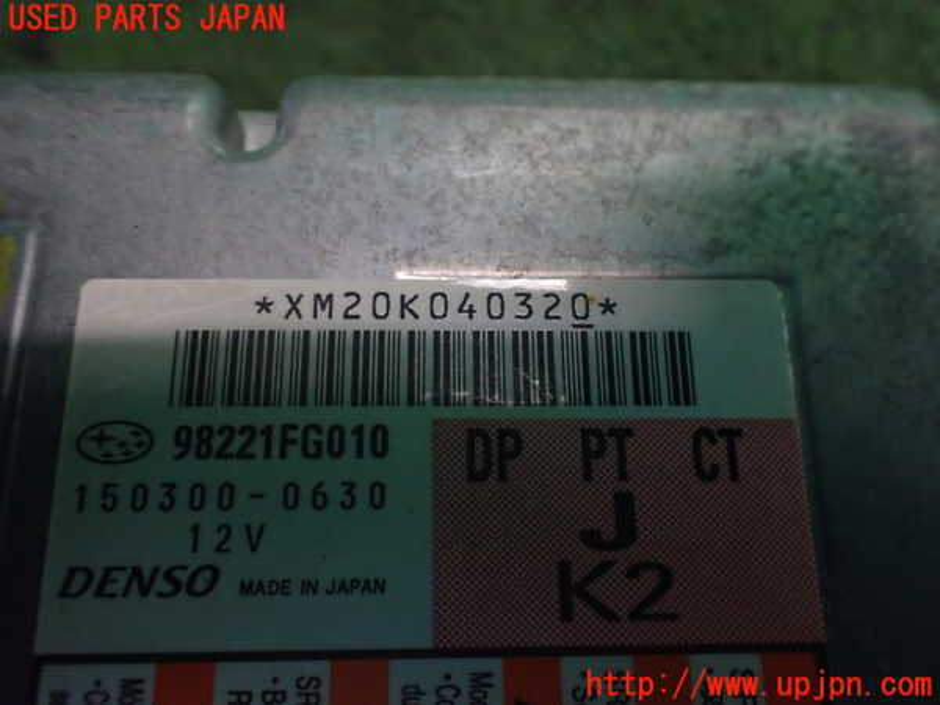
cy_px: 352
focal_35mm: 30
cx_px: 470
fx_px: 815
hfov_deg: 60.0
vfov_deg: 46.8
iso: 640
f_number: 2.3
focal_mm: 5.4
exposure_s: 1/125
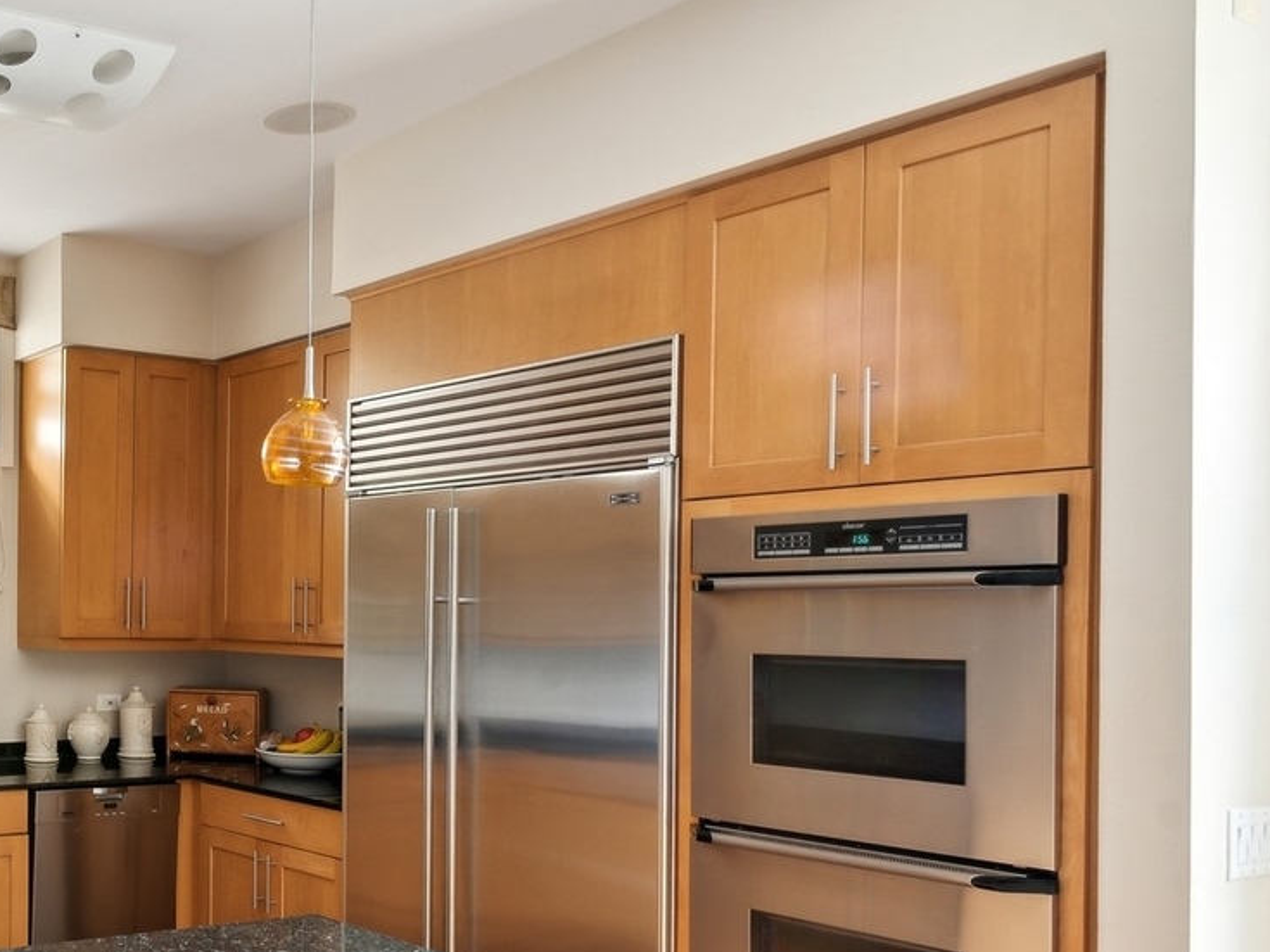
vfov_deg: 39.2
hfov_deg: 42.5
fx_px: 1321
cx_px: -64
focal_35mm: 36
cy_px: 625
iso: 500
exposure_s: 1/20
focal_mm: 17
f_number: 8
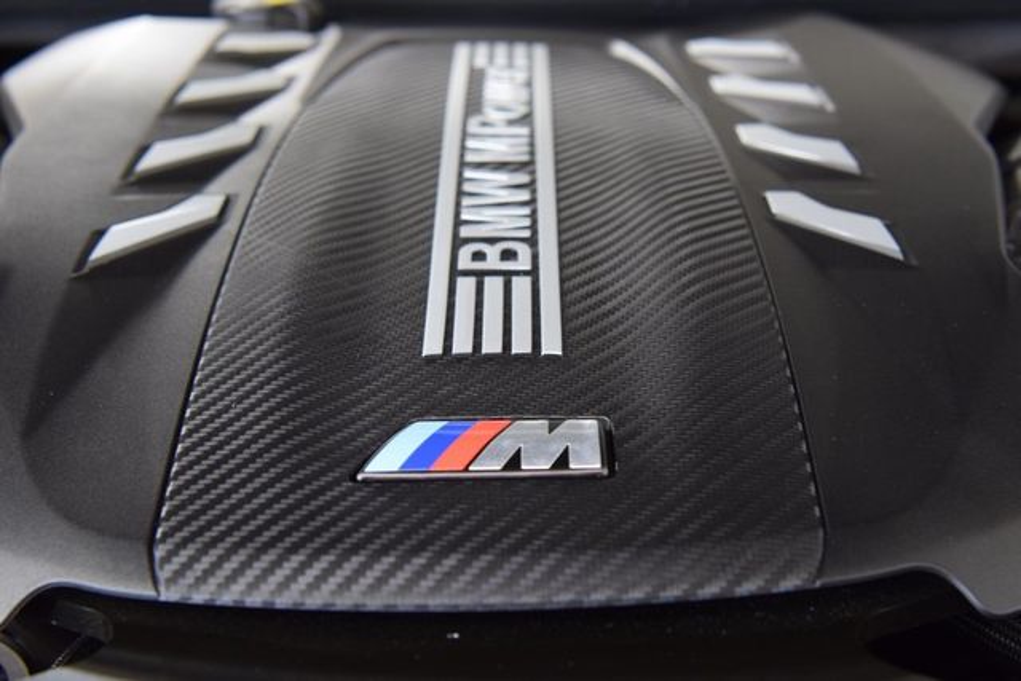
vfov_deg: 22.6
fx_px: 1702
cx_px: 510
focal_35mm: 60
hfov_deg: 33.4
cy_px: 340
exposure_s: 1/15
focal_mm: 40
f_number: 5
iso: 1600
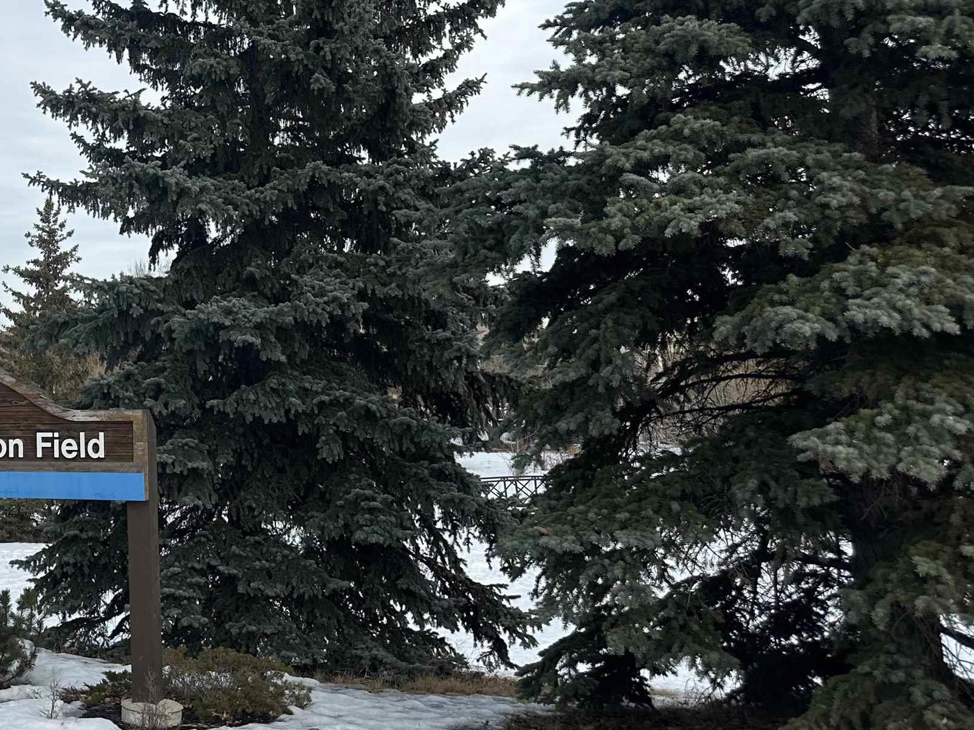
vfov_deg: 30.7
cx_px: 62
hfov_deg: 37.9
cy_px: 147
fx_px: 1294
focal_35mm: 46
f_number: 1.78
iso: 80
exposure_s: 1/2028
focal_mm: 6.86
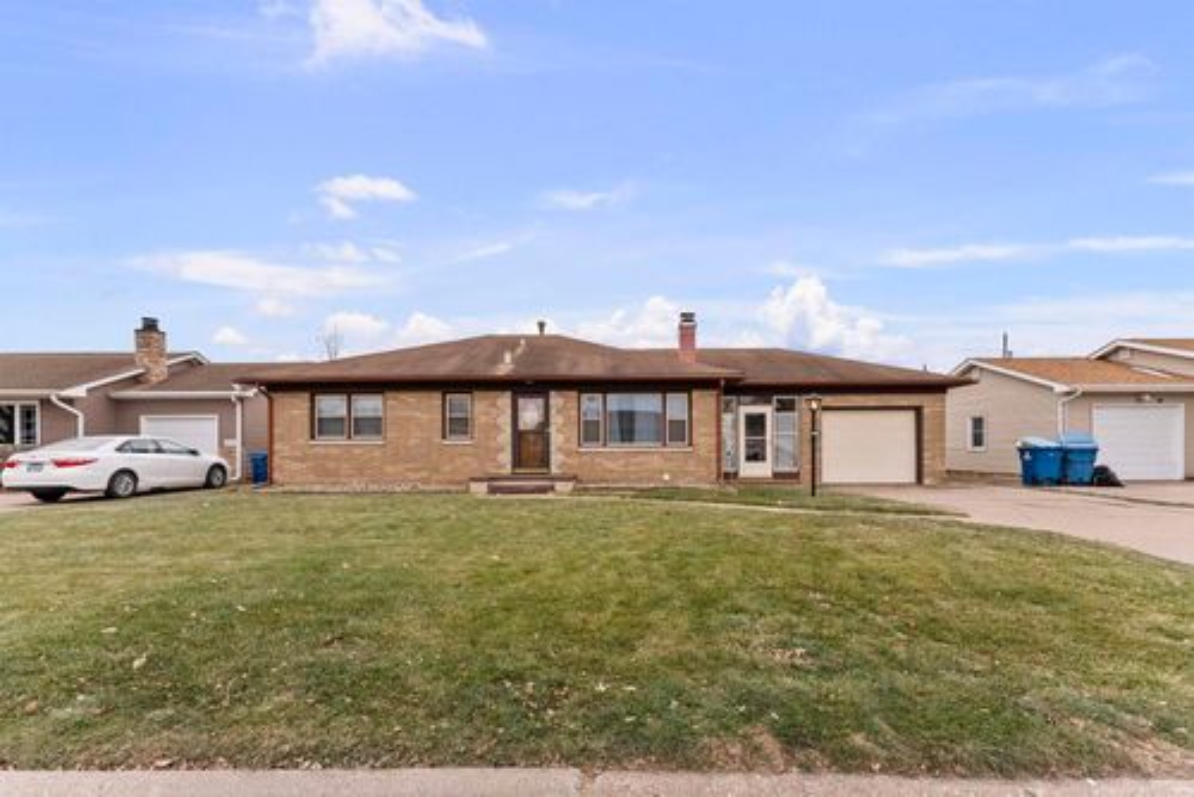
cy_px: 398
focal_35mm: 14
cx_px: 597
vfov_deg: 81.3
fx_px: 465
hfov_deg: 104.2
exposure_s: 1/125
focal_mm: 14
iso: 125
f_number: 6.3
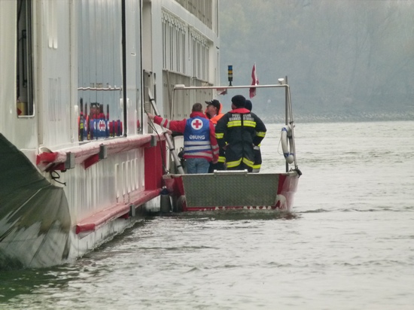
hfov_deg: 3.3
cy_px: 155
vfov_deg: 2.5
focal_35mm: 600
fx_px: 7173
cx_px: 207
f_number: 5.2
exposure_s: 1/40
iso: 400
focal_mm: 108
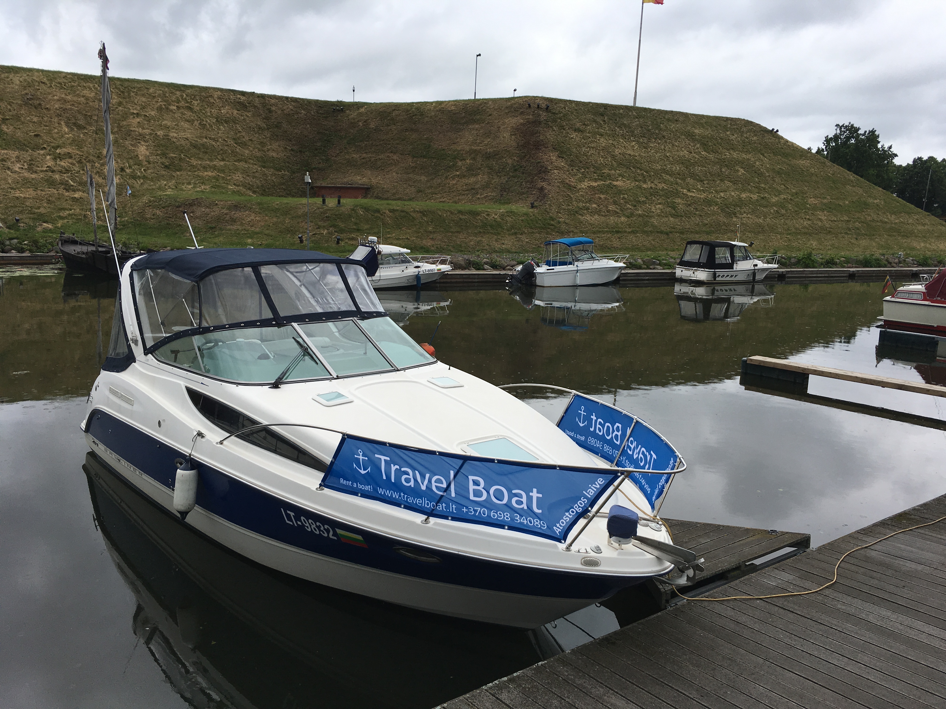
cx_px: 473
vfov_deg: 48.2
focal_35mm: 29
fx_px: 793
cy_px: 354
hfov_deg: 61.7
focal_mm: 4.15
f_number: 2.2
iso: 25
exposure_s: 1/761
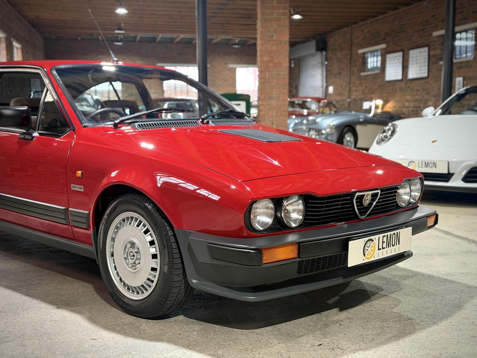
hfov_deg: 39.7
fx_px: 661
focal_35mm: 48
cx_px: 238
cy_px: 179
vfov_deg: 30.3
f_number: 1.78
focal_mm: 6.76
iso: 320
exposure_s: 1/33
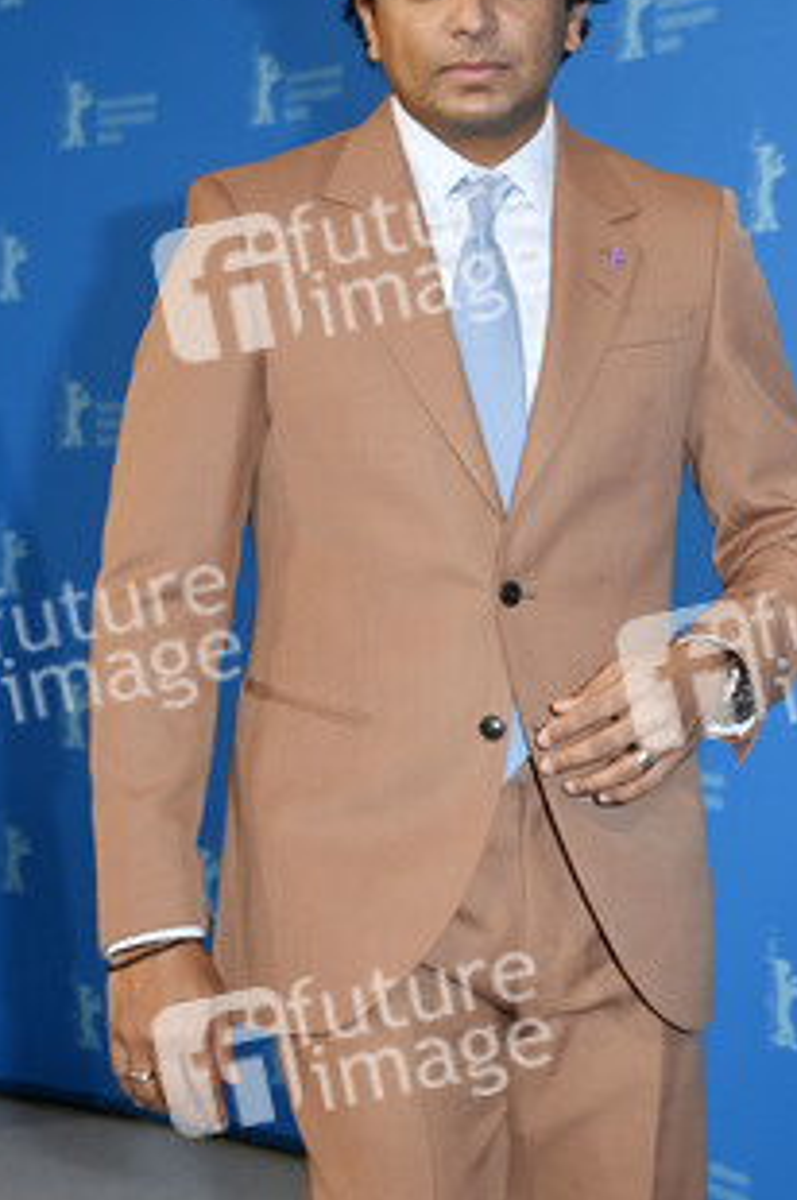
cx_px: 464
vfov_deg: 32.3
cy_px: 465
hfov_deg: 21.8
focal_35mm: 62
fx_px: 2063
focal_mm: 48
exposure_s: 1/250
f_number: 5.6
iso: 1250
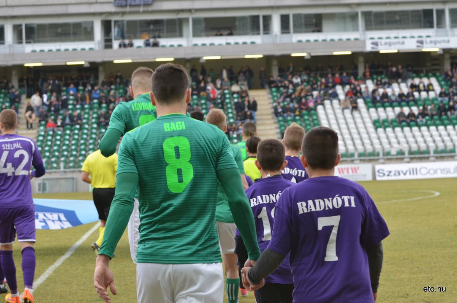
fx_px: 1330
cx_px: 228
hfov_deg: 19.5
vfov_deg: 13.0
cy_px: 152
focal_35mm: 105
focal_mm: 70
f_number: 5
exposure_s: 1/100
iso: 400
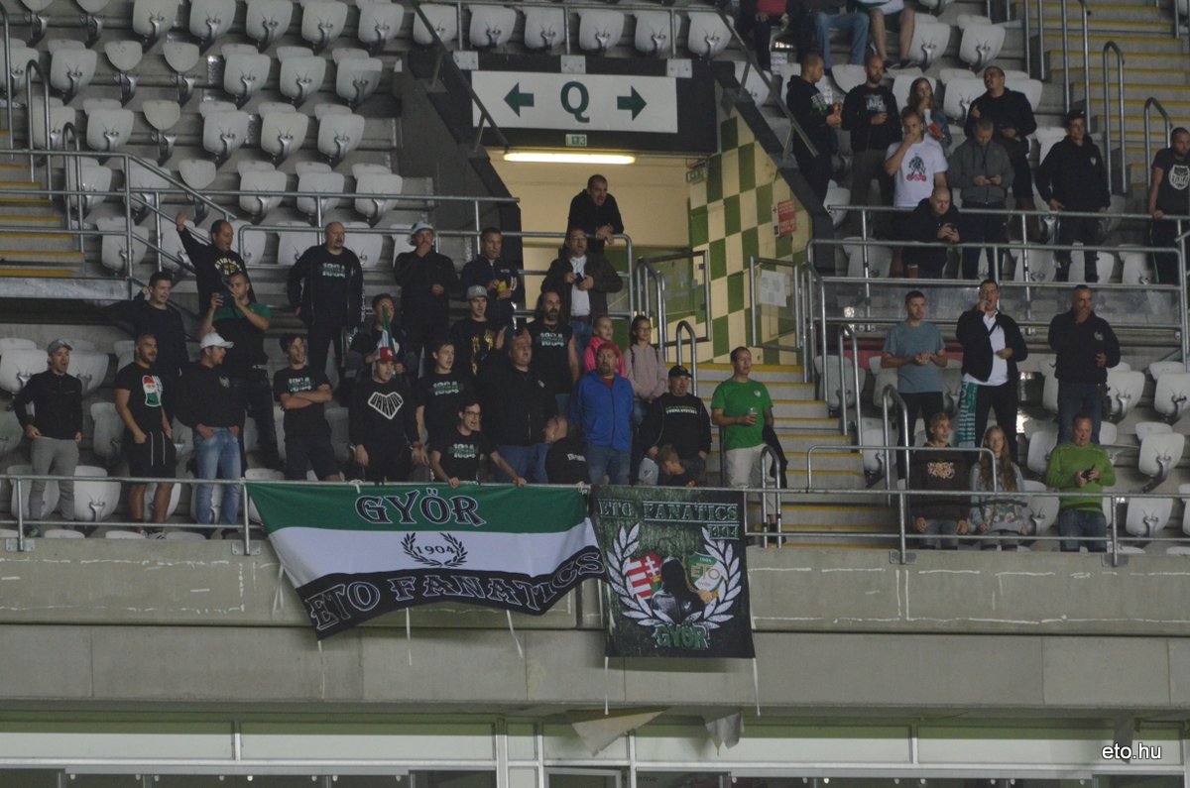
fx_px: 11876
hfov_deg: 5.7
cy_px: 394
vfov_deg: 3.8
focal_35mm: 360
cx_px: 595
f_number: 5.6
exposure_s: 1/125
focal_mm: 240
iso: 1600
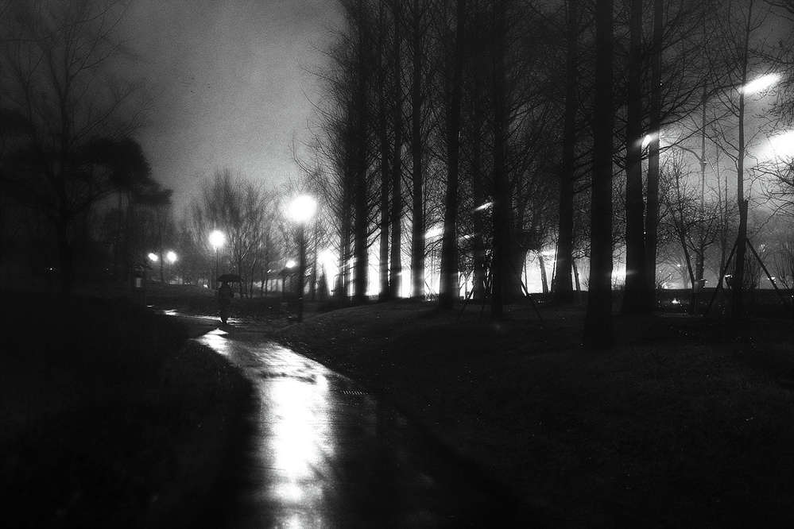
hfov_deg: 37.9
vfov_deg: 25.8
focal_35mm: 52
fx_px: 1158
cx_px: 397
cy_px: 264
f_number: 2
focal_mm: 35
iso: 1600
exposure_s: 1/60
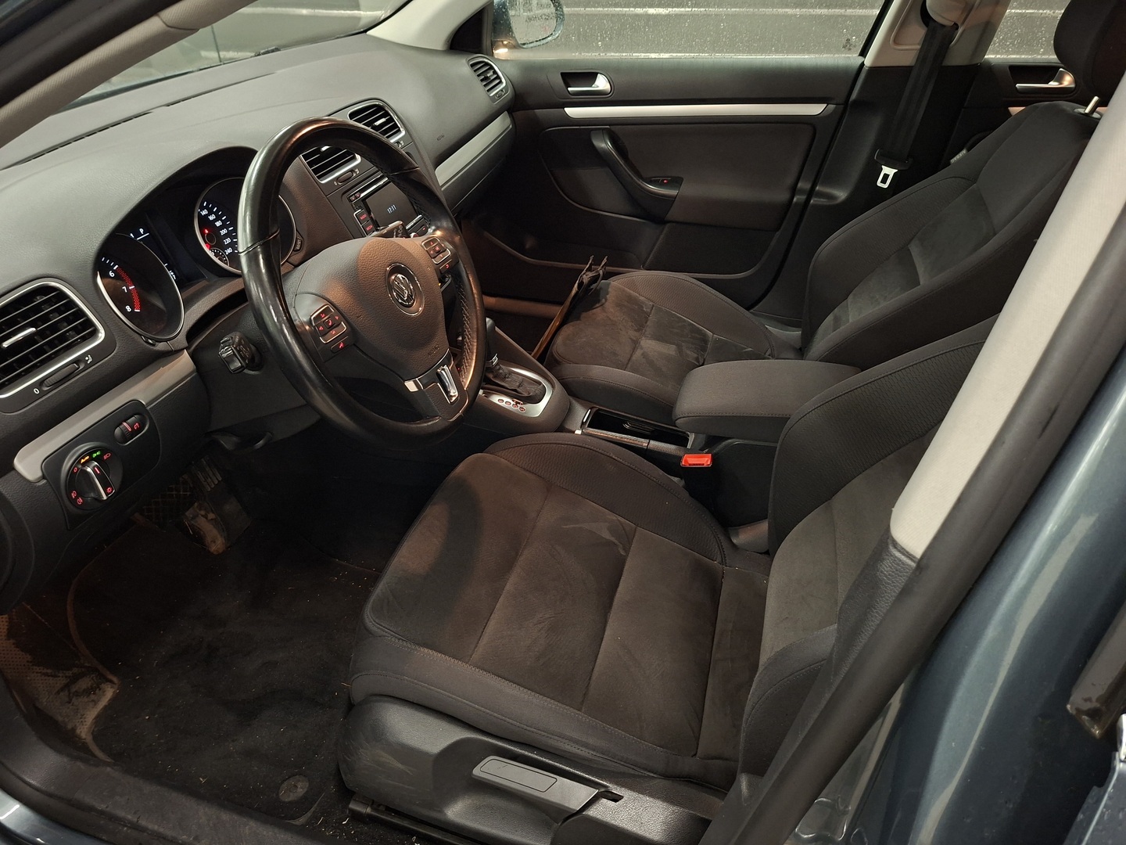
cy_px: 422
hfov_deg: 73.9
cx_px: 563
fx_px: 748
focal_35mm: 23
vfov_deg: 58.9
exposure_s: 1/33
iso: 400
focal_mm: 5.54
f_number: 1.8
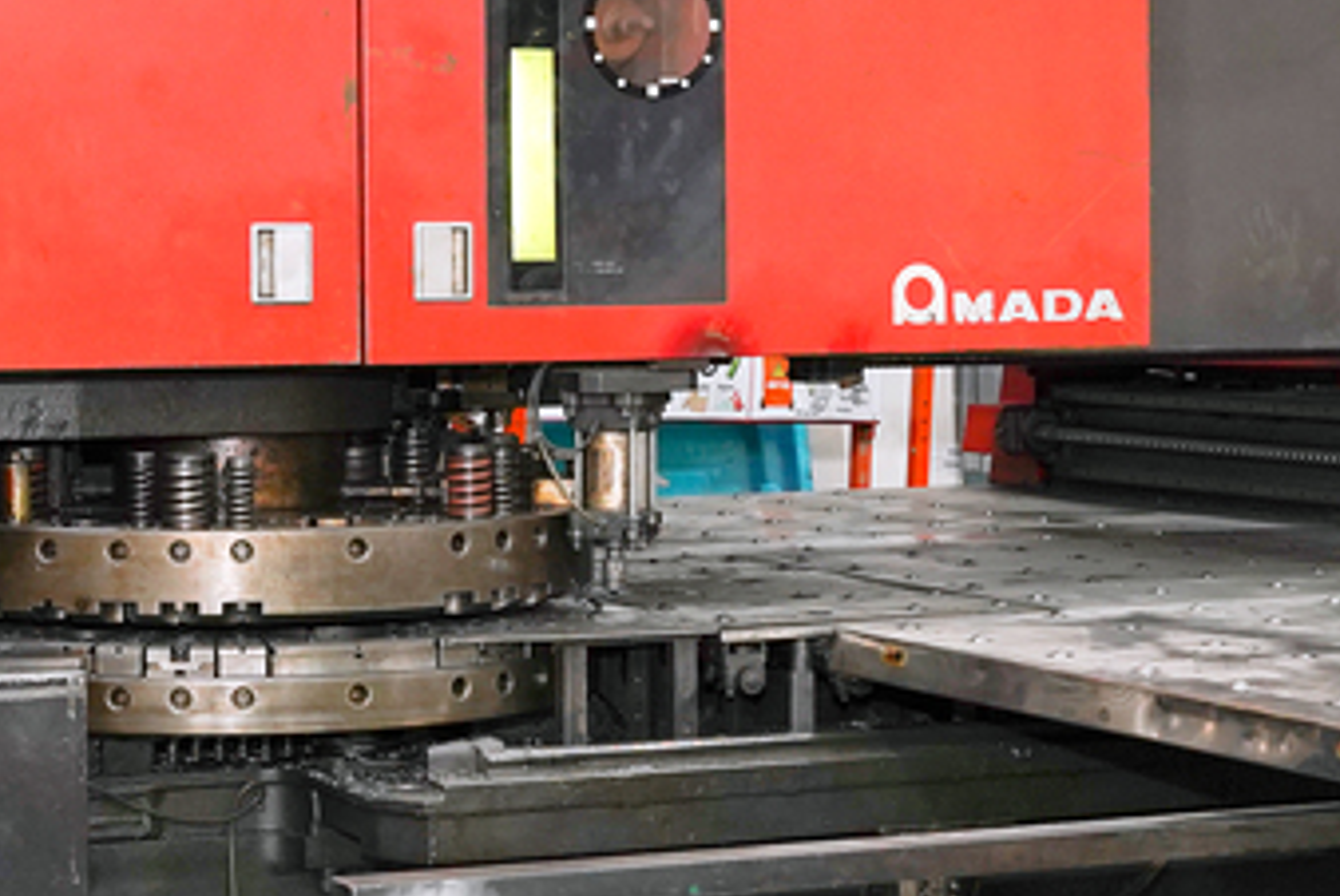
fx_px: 2967
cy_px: 379
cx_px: 654
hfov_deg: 25.4
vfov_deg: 17.2
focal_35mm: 80
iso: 1250
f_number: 4
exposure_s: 1/60
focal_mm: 33.7
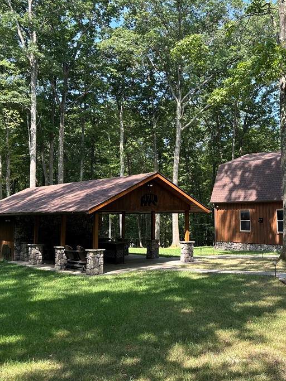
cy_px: 173
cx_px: 205
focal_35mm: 36
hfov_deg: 38.9
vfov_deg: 51.3
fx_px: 397
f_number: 1.78
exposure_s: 1/475
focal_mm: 6.86
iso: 80
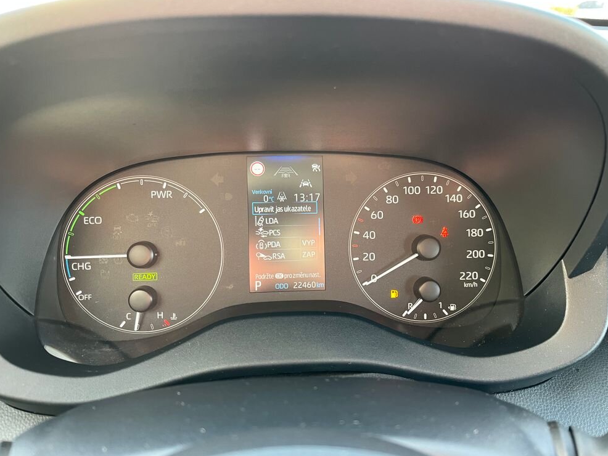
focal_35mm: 27
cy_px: 229
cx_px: 311
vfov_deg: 51.4
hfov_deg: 65.3
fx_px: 474
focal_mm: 5.1
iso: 160
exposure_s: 1/60
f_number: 1.6
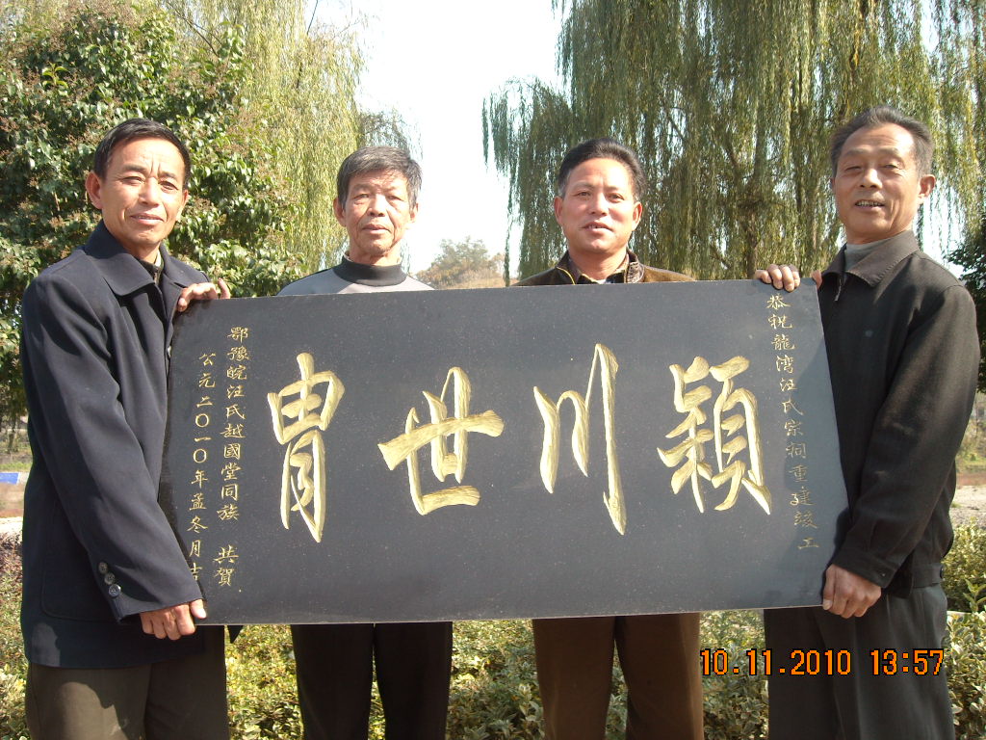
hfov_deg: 52.6
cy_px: 370
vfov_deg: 40.7
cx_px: 493
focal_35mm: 35
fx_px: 997
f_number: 2.8
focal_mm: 5.7
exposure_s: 1/250
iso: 64
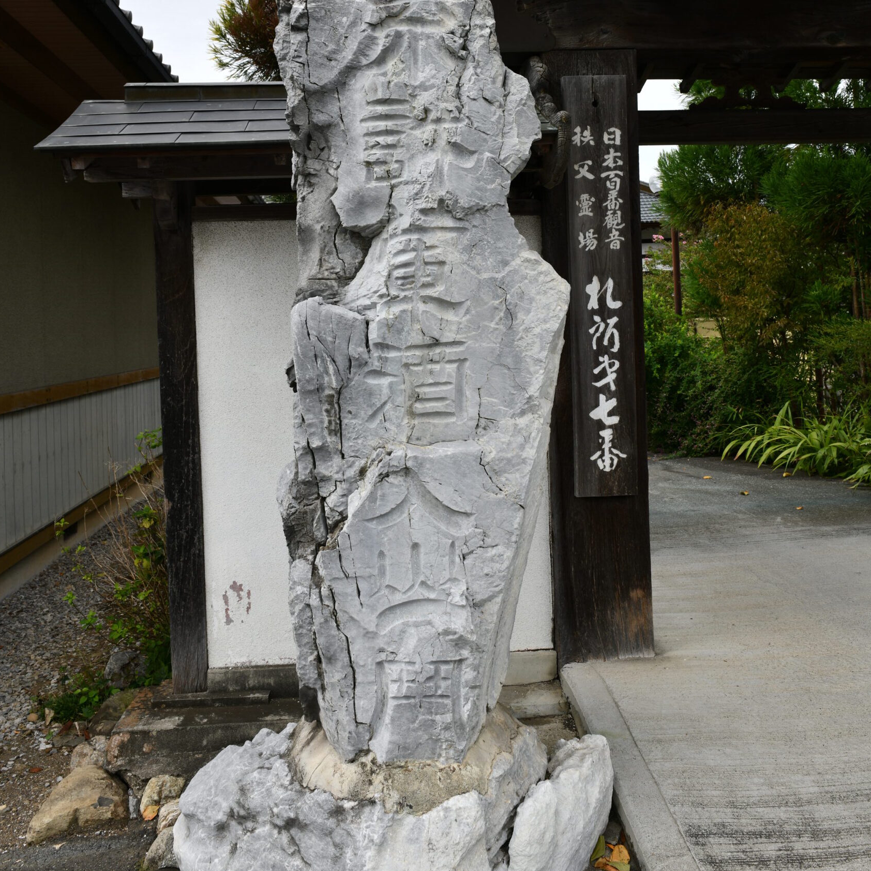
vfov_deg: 51.7
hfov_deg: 52.5
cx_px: 436
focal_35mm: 31
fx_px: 882
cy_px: 298
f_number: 10
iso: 125
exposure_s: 1/200
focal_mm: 24
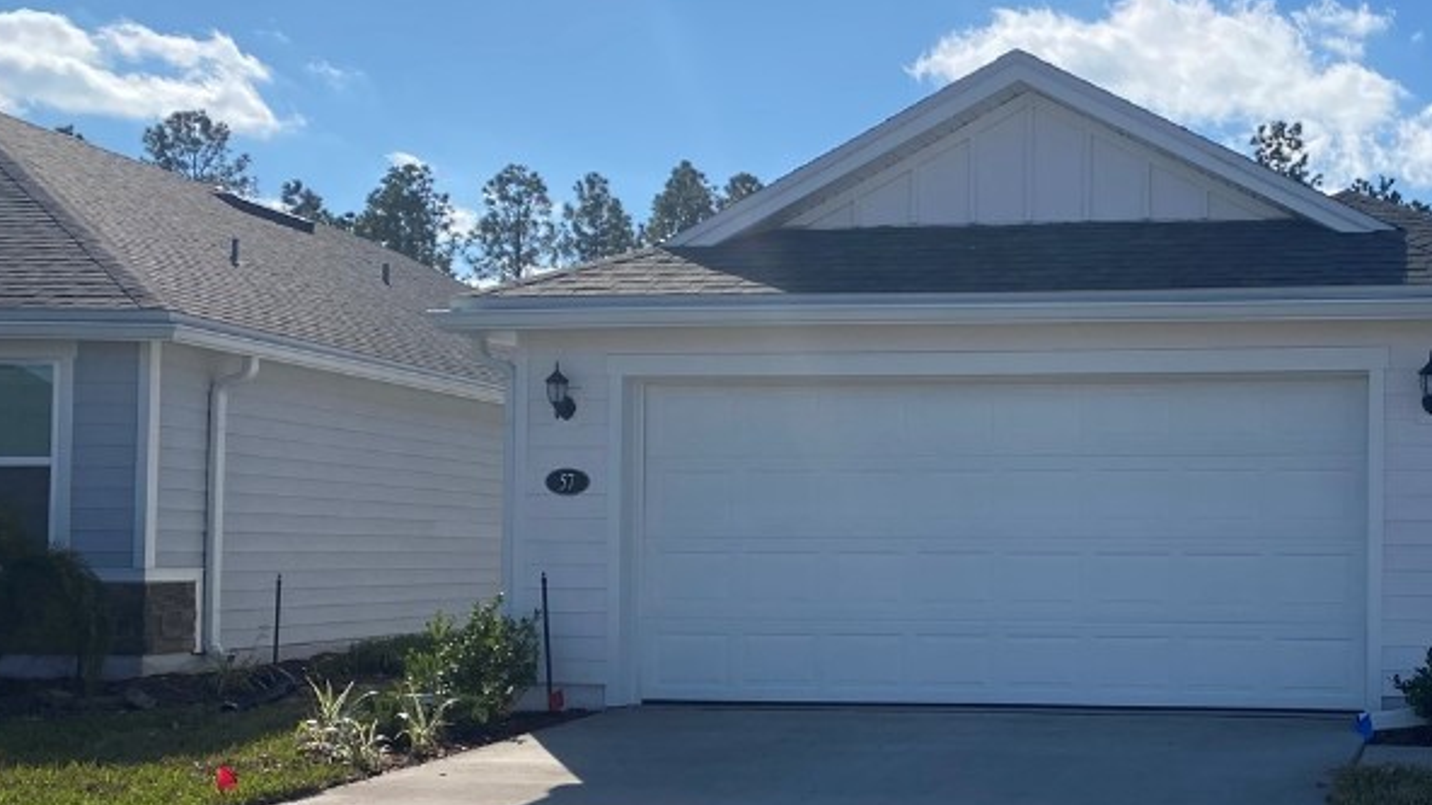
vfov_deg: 24.3
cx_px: 1207
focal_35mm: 49
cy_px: 520
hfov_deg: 39.9
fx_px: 1861
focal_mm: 4.25
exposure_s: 1/5495
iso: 32
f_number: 1.8
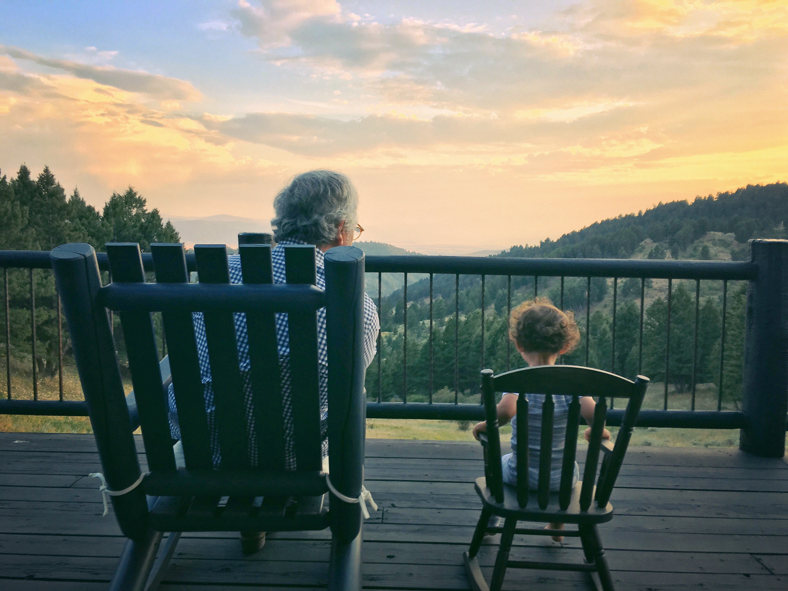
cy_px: 296
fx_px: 660
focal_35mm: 29
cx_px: 394
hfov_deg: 61.7
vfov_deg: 48.2
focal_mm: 4.15
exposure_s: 1/166
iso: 25
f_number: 2.2
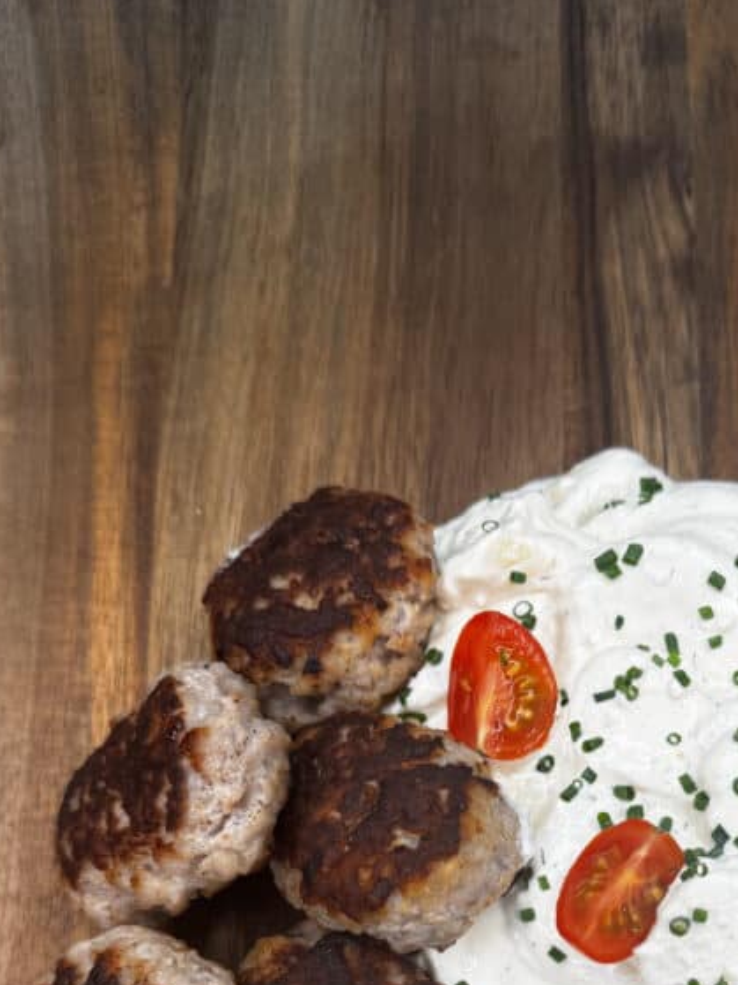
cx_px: 542
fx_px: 1251
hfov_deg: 32.3
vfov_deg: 40.1
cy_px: 869
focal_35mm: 44
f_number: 1.78
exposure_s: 1/433
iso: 80
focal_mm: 6.76
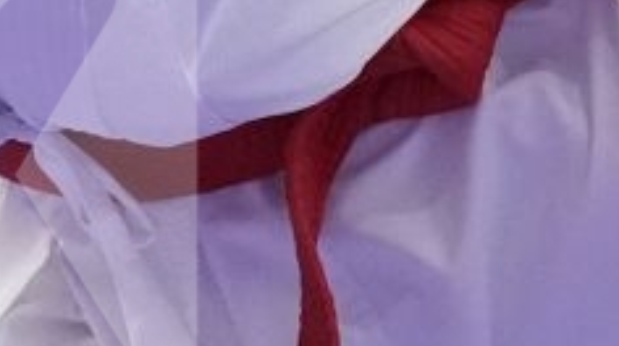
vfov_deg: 0.8
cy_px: -744
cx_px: 1731
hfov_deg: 1.4
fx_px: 24800
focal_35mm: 1513
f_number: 2.8
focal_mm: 126
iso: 3200
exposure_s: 1/1000
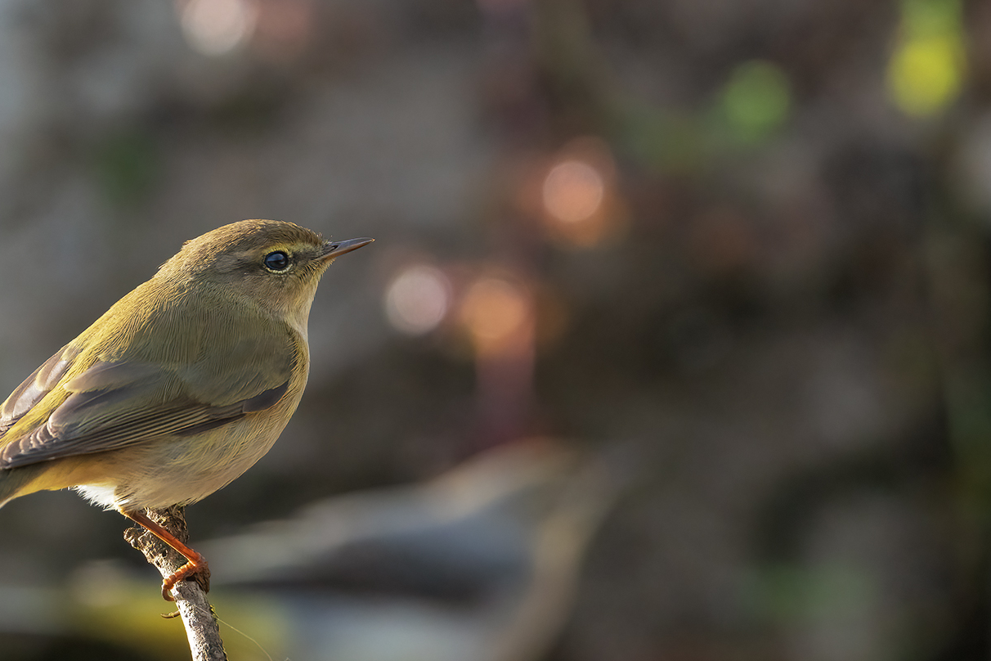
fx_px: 36802
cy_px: 444
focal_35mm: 1337
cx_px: 387
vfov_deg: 1.0
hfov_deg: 1.5
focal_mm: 600
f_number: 8
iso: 2500
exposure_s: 1/1600
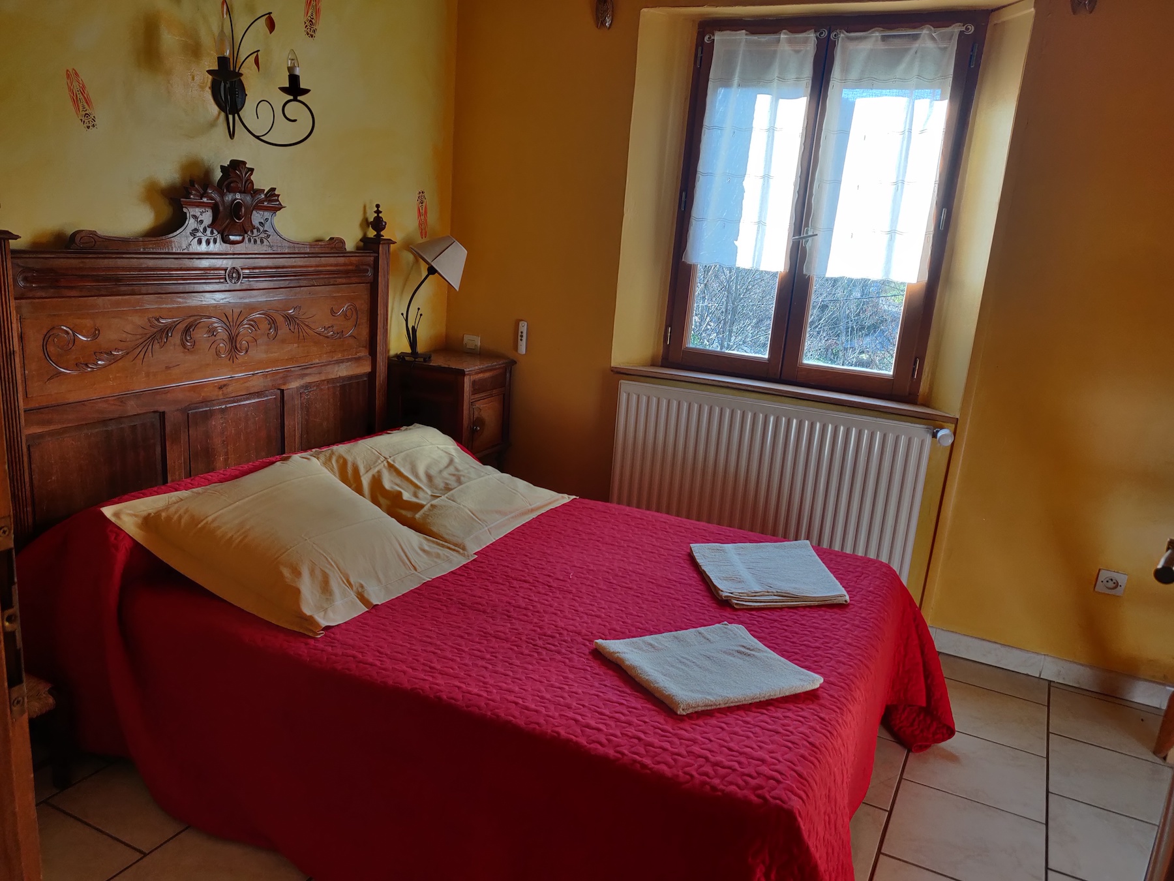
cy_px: 440
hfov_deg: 69.4
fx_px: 848
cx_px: 587
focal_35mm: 25
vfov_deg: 54.9
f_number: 1.7
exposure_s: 1/50
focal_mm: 4.25
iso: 200
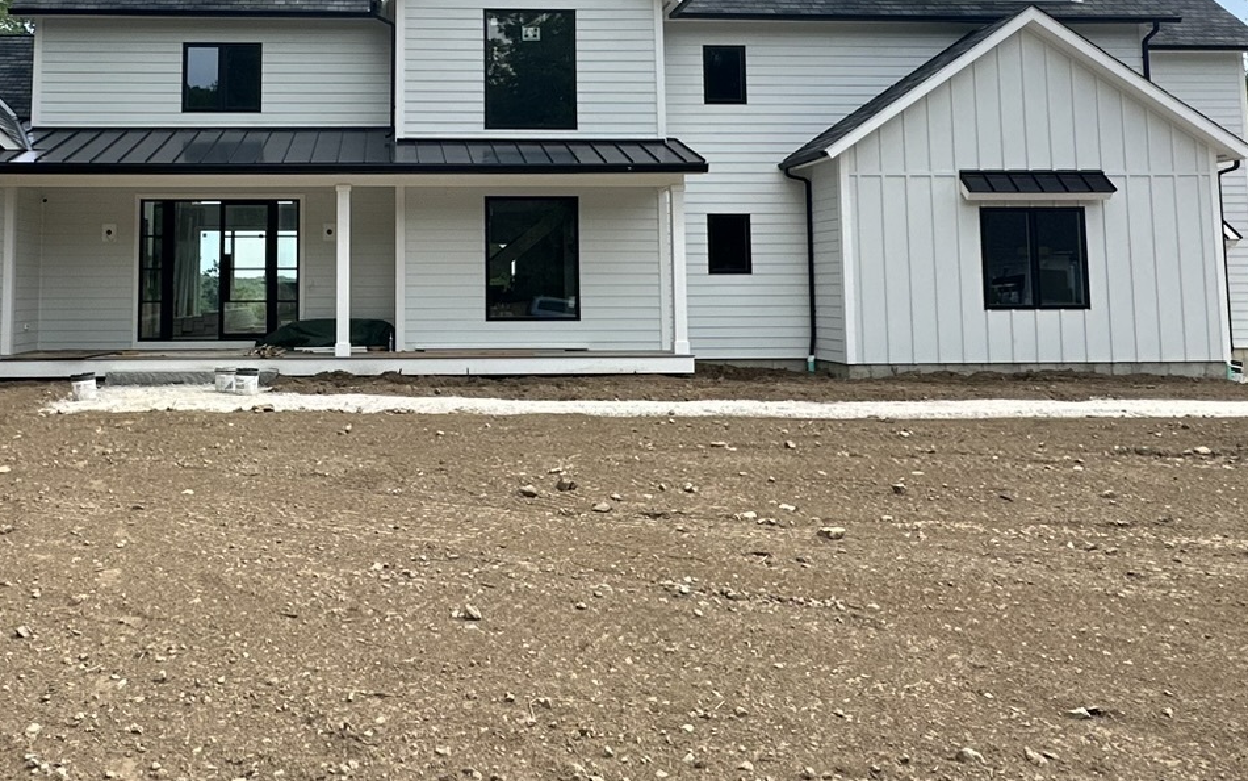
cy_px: 195
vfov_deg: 38.4
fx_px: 1089
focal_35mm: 32
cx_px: 426
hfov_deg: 58.4
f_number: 2.2
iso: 40
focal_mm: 2.22
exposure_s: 1/988
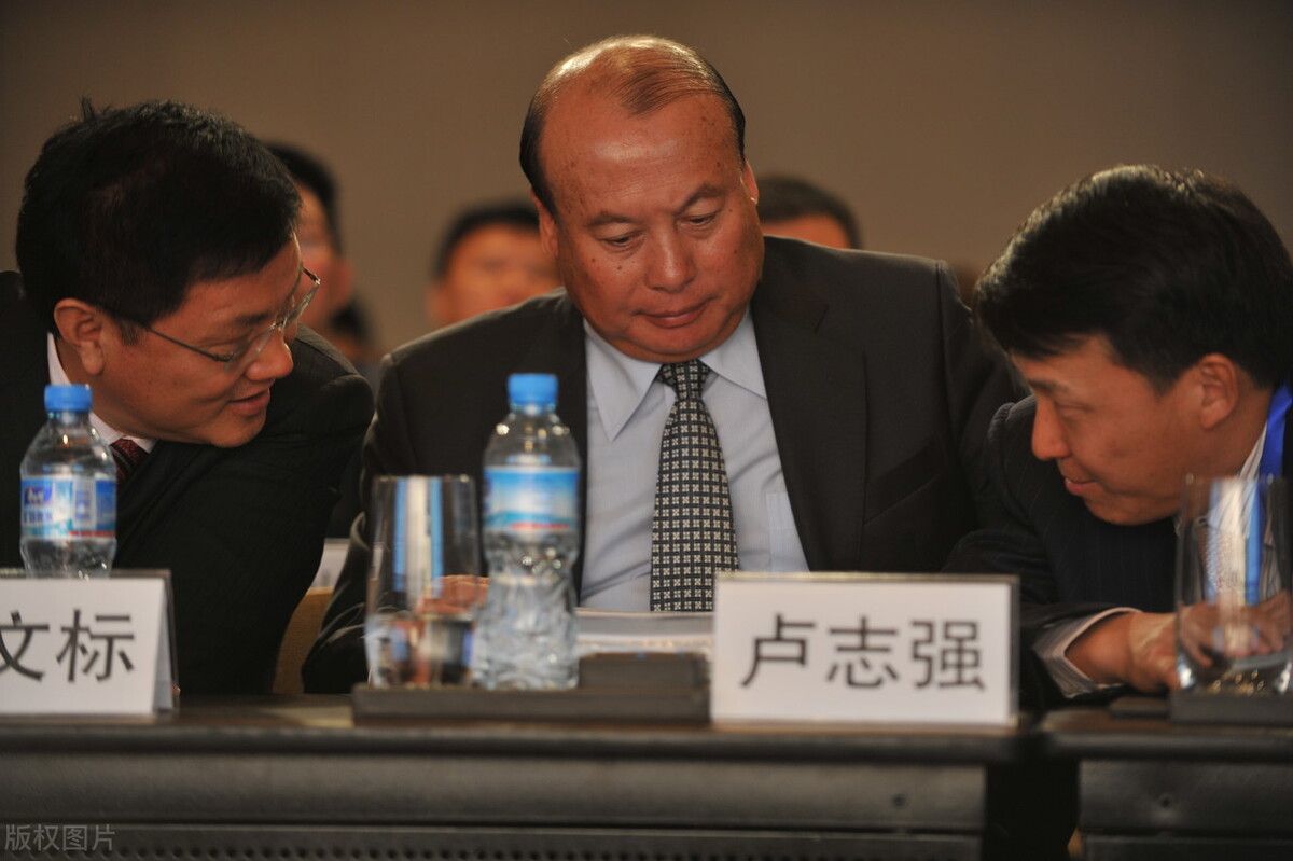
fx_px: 4308
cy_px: 430
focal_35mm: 120
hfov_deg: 17.1
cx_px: 646
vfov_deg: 11.4
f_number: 2.8
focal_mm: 120
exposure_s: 1/60
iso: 500
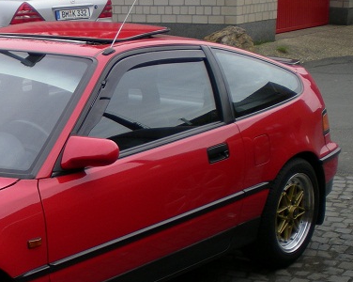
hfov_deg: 23.0
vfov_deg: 19.3
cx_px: -19
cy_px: 195
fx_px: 824
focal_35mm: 79
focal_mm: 6.3
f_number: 3.1
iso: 51
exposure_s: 1/59.5
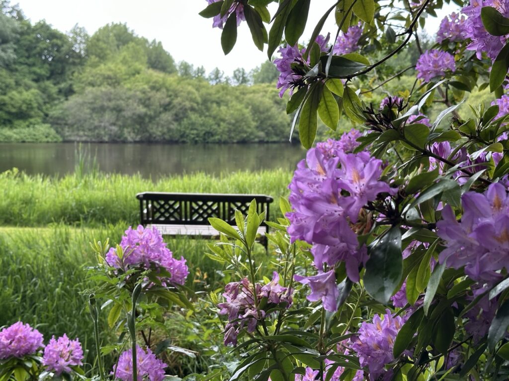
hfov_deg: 39.7
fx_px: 706
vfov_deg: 30.3
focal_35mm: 48
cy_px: 190
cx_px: 254
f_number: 1.78
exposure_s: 1/286
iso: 64
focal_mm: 6.86
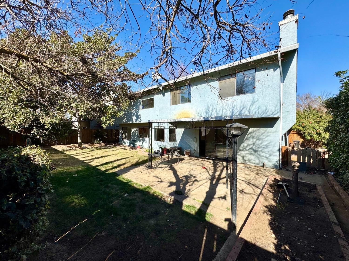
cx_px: 174
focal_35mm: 14
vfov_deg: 85.7
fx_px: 141
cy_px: 130
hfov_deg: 102.1
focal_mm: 2.22
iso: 50
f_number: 2.2
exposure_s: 1/2083
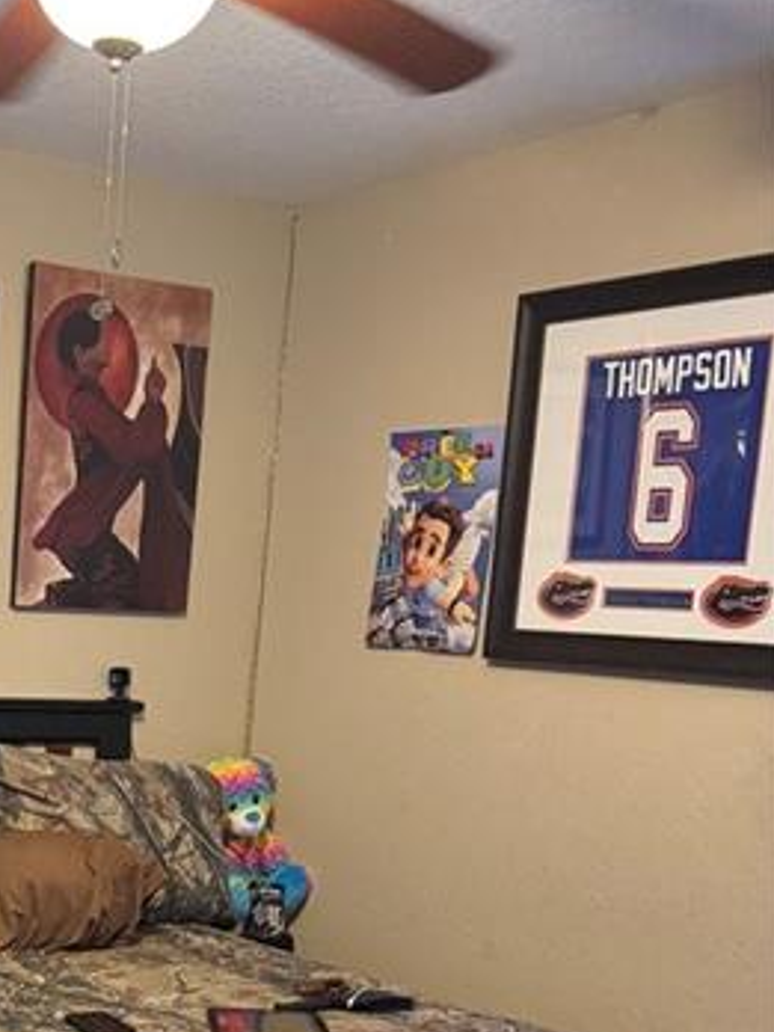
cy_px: 842
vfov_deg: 34.9
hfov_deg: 25.5
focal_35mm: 53
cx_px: -74
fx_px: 1580
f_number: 1.78
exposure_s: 1/60
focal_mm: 6.76
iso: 800
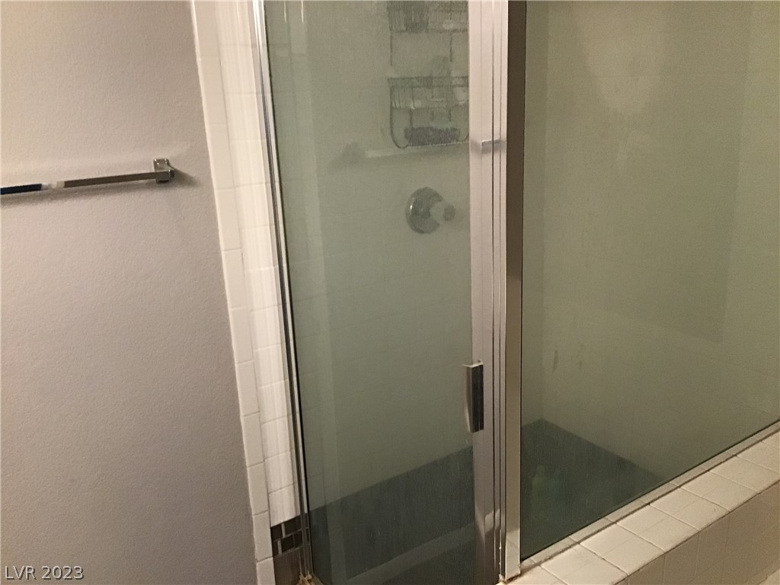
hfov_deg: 58.4
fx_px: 699
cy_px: 292
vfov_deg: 45.4
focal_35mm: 31
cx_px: 390
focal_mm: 3.3
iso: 200
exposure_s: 1/24
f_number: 2.4
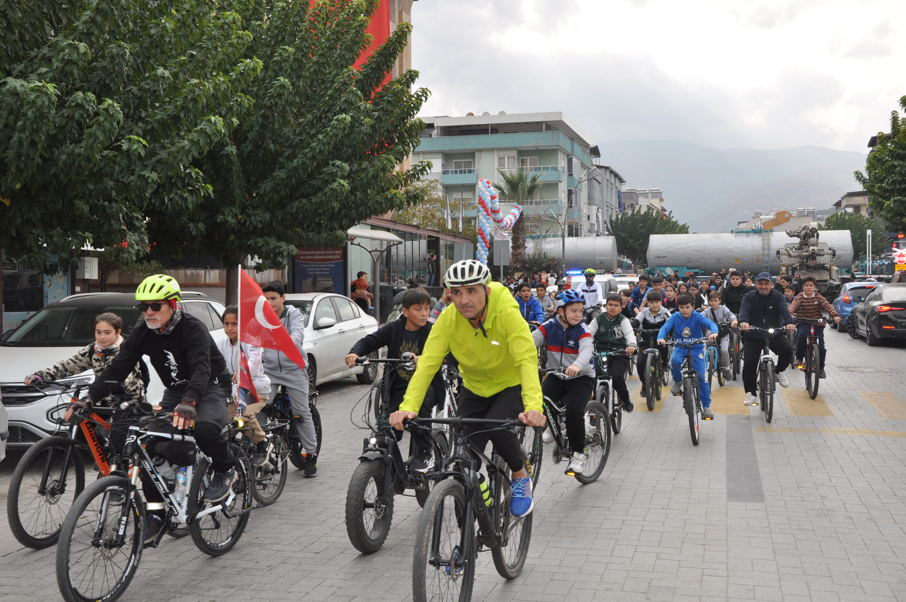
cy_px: 301
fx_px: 1056
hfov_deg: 46.4
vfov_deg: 31.8
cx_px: 453
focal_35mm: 42
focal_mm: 28
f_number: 10
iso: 200
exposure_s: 1/200
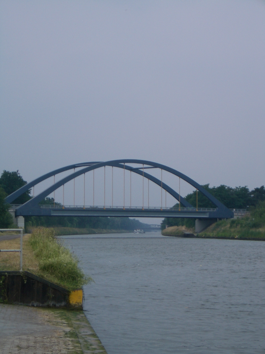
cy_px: 177
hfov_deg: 14.1
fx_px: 1072
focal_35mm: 105
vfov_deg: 18.7
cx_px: 132
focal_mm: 17.4
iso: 50
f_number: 4.8
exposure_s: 1/400
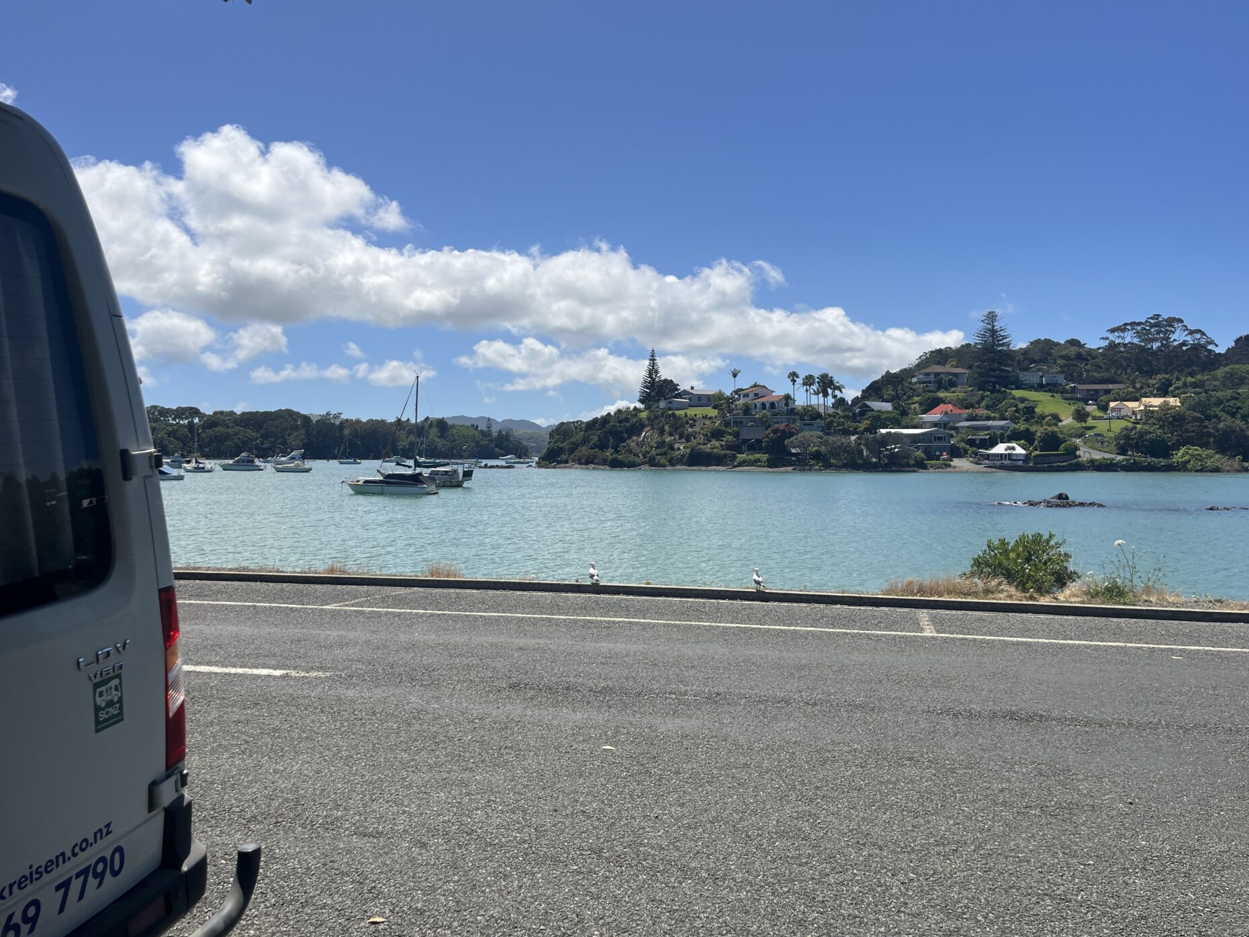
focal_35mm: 27
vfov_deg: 51.4
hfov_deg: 65.3
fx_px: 974
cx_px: 610
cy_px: 453
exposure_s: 1/6173
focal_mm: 5.1
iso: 50
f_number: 1.6
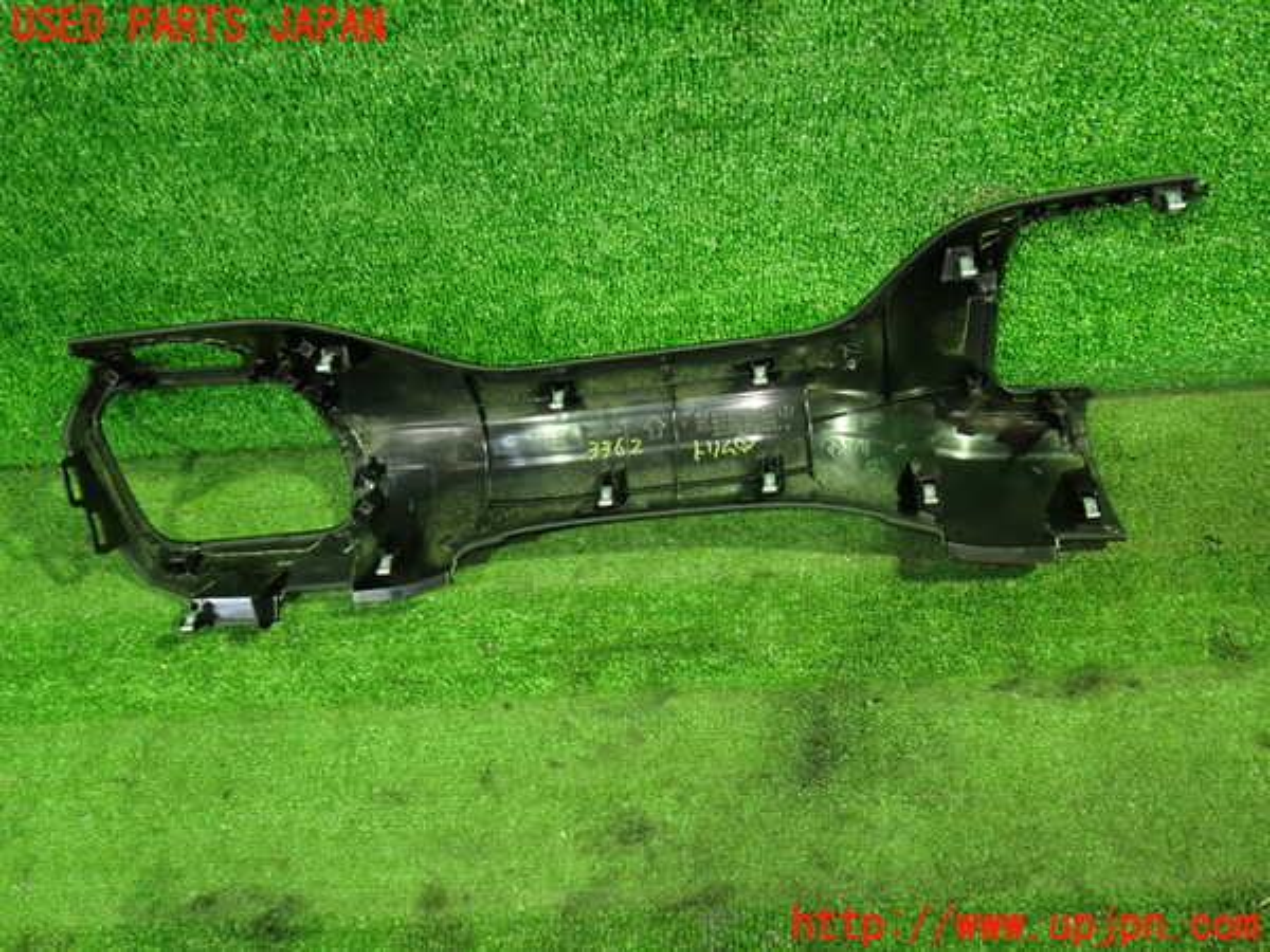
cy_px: 476
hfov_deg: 60.0
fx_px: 1101
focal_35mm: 30
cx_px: 635
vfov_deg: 46.8
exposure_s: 1/30
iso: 800
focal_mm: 5.4
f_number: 2.3
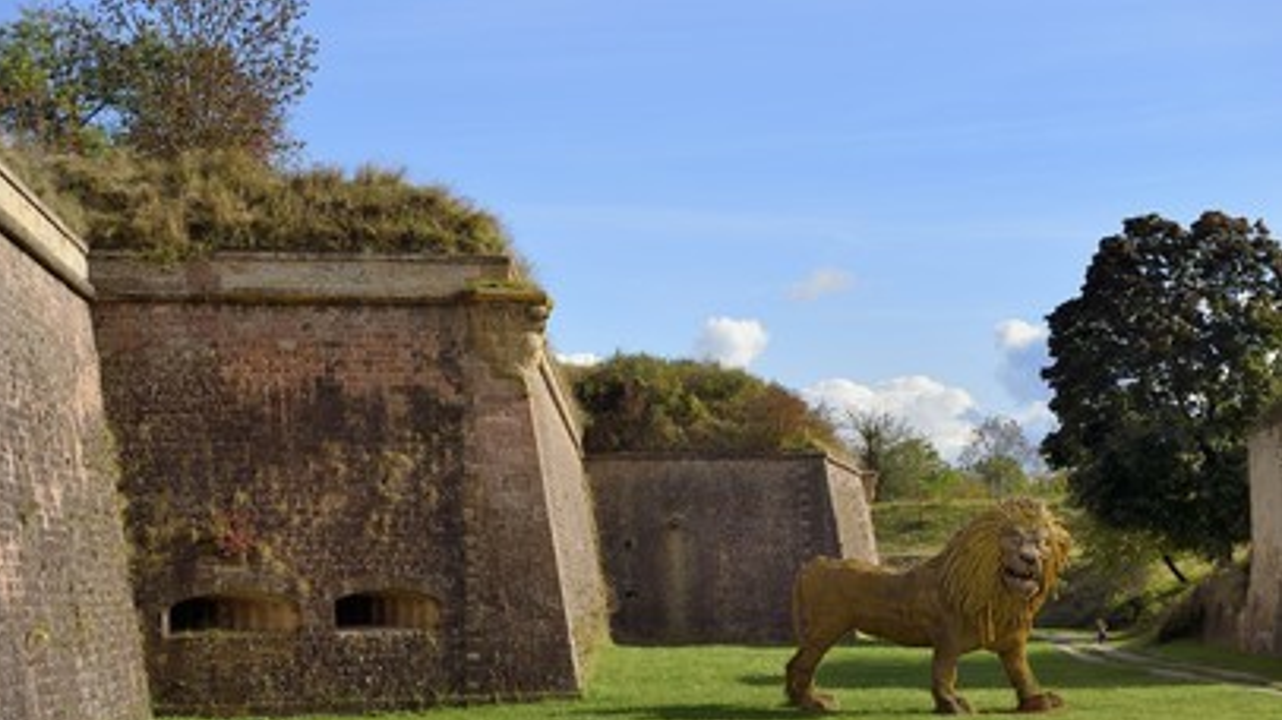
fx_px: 2582
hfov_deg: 27.9
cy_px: 439
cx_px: 624
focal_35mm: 76
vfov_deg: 15.9
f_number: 10
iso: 200
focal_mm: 70
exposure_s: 1/320
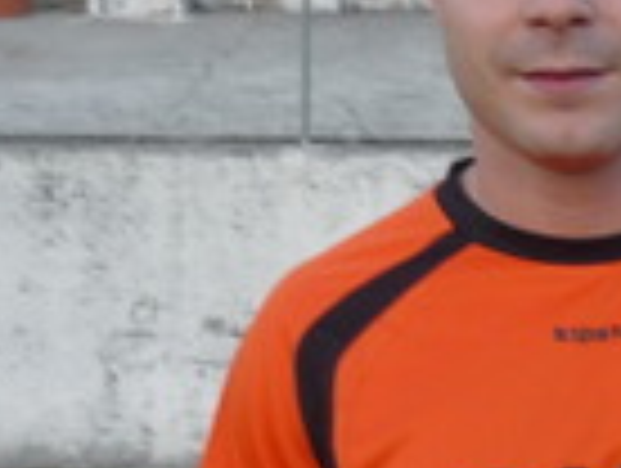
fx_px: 2570
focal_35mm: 143
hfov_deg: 13.6
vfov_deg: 10.4
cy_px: 356
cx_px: 572
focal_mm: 5.5
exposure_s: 1/80
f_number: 2.8
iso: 100
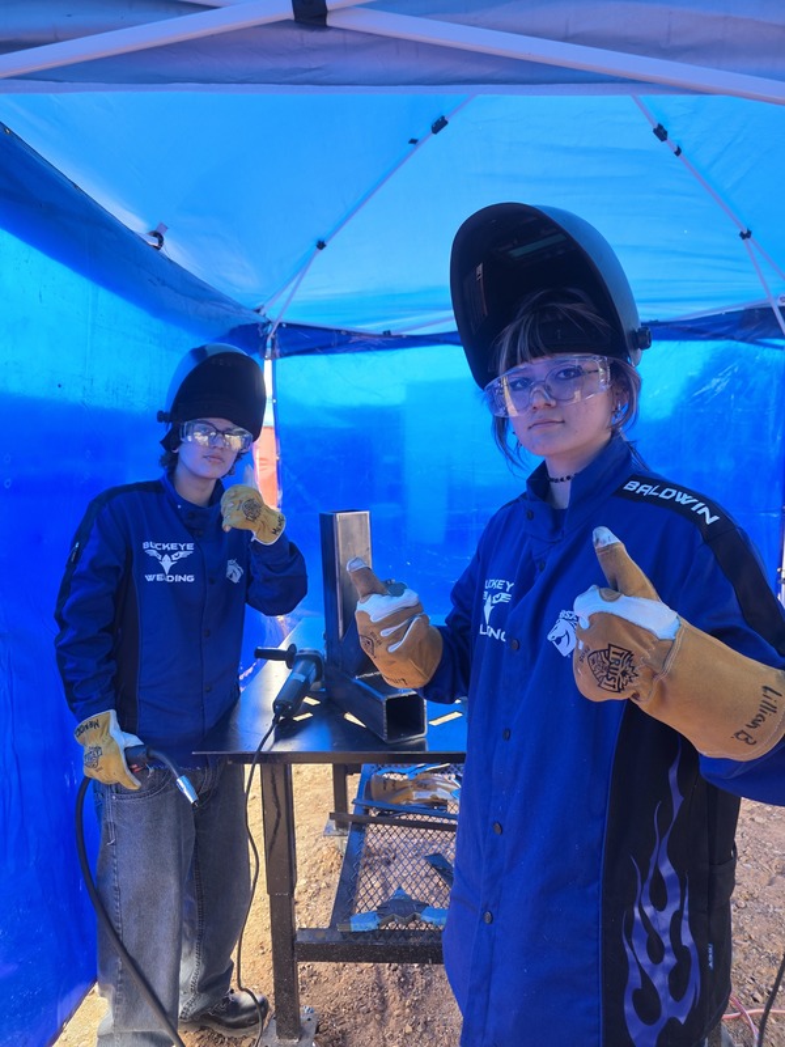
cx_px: 392
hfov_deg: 58.9
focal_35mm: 23
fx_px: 695
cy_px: 524
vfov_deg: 73.9
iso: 80
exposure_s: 1/120
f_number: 1.7
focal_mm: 6.3
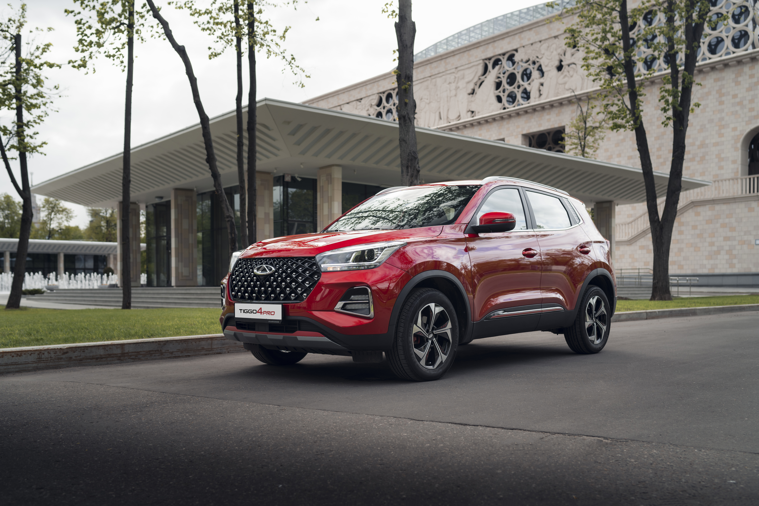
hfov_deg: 54.4
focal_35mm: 35
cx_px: 380
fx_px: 738
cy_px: 253
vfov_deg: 37.9
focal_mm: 35
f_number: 3.5
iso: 100
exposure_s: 1/250
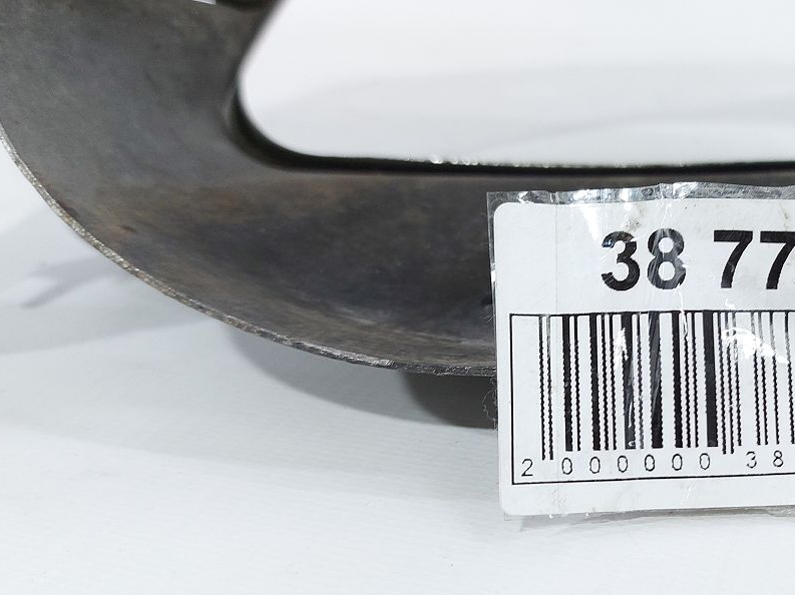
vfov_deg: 34.2
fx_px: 964
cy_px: 361
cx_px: 669
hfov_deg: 42.2
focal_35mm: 42
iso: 80
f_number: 1.8
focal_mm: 5.23
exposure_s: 1/50
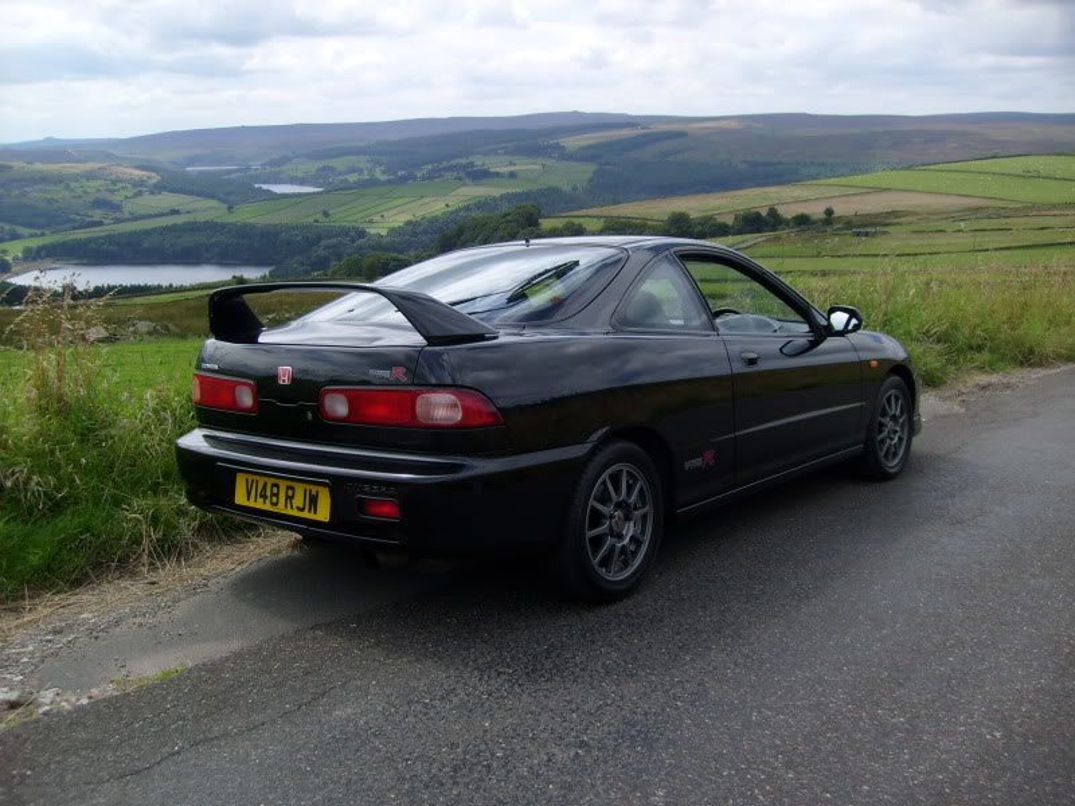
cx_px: 538
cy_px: 403
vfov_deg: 40.7
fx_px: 1087
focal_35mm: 35
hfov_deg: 52.6
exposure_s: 1/125
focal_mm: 5.8
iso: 80
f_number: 7.1
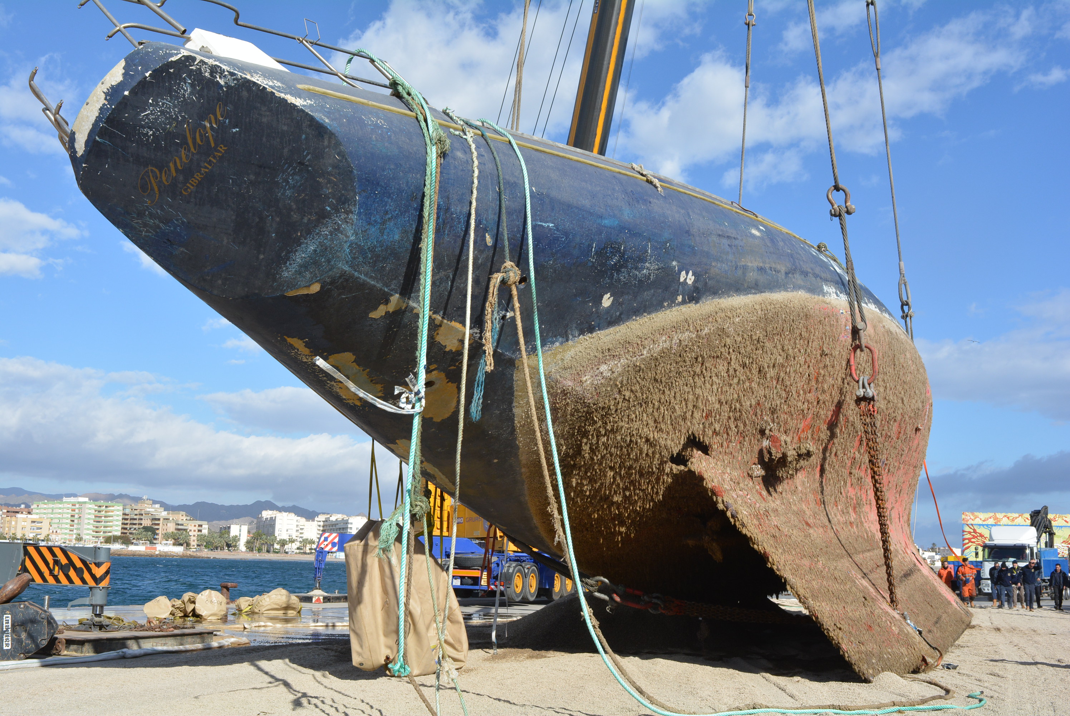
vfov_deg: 36.9
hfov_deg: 53.1
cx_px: 535
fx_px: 1071
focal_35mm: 36
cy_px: 358
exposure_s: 1/500
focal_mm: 24
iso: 400
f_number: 11
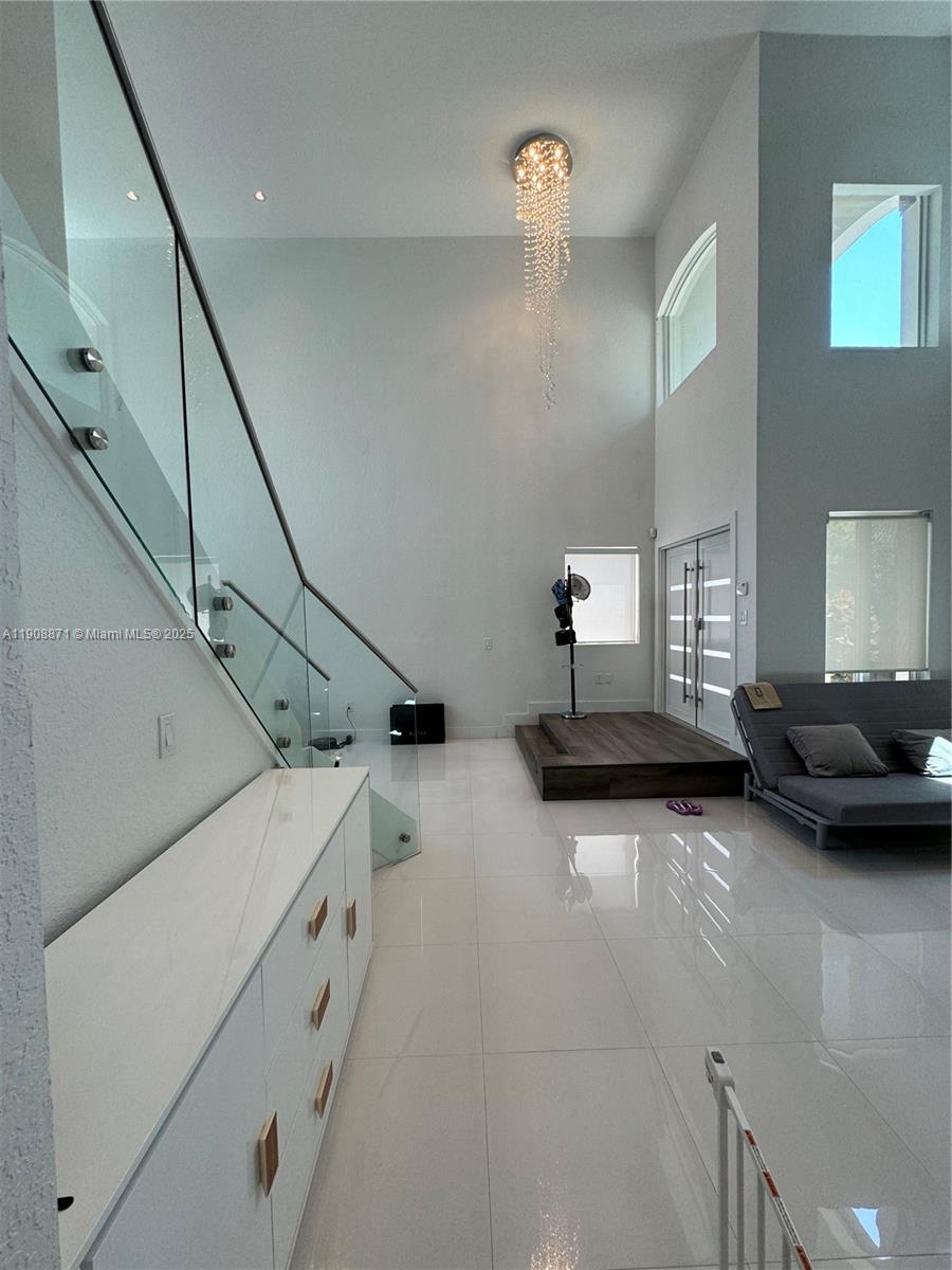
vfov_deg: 102.1
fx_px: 513
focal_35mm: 14
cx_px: 476
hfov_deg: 85.7
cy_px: 635
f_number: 2.2
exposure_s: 1/120
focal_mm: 2.22
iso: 80
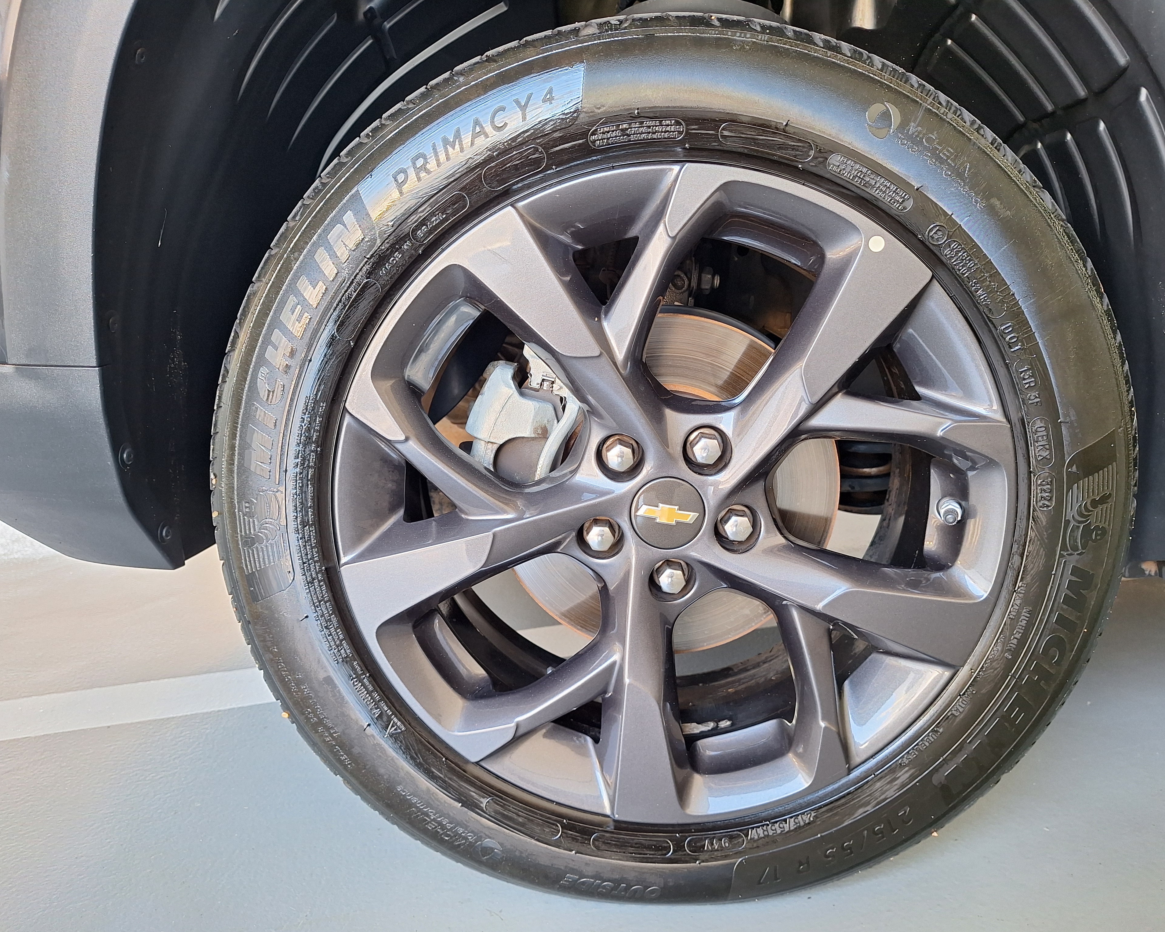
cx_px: 597
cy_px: 466
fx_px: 828
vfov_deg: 58.8
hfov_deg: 70.3
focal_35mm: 24
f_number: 1.8
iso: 64
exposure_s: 1/40
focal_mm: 5.54
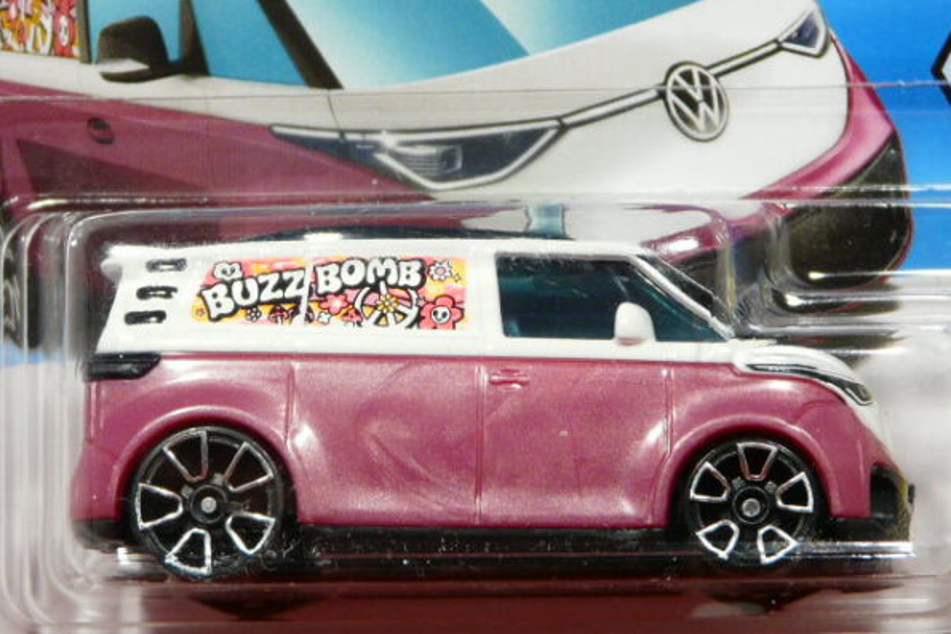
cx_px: 476
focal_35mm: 174
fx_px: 4597
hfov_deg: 11.8
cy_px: 287
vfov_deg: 7.9
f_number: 3.6
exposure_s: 1/50
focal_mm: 17
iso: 200
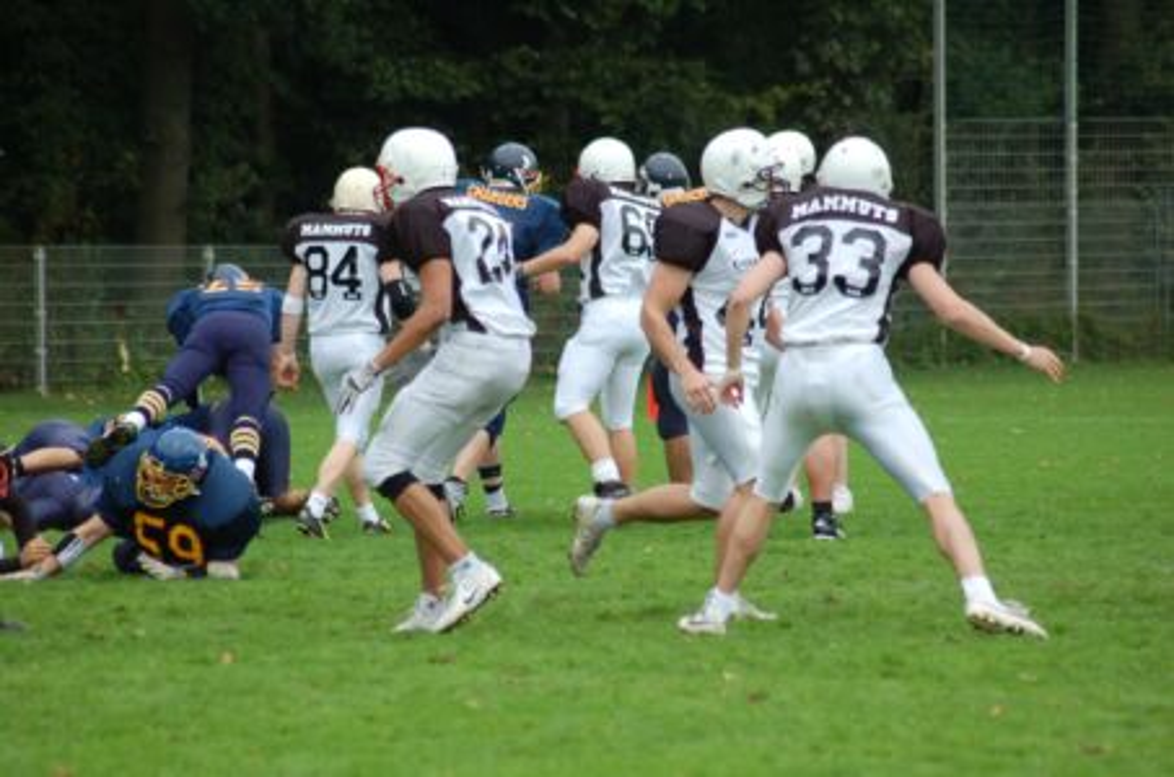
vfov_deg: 5.4
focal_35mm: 255
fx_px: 8298
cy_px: 388
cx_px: 587
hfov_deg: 8.1
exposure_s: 1/500
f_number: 4.8
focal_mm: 170
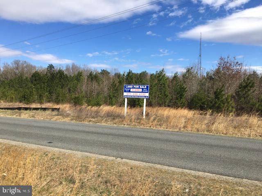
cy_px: 98
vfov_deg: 48.2
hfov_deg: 61.7
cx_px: 131
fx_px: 219
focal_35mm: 29
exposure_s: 1/1876
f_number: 2.2
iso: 25
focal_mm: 4.15
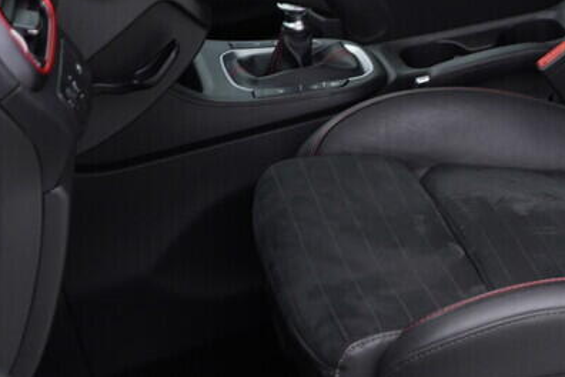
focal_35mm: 93
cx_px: 648
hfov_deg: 20.7
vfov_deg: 14.6
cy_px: 72
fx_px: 1459
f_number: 3.2
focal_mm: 24
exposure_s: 1/50
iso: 125
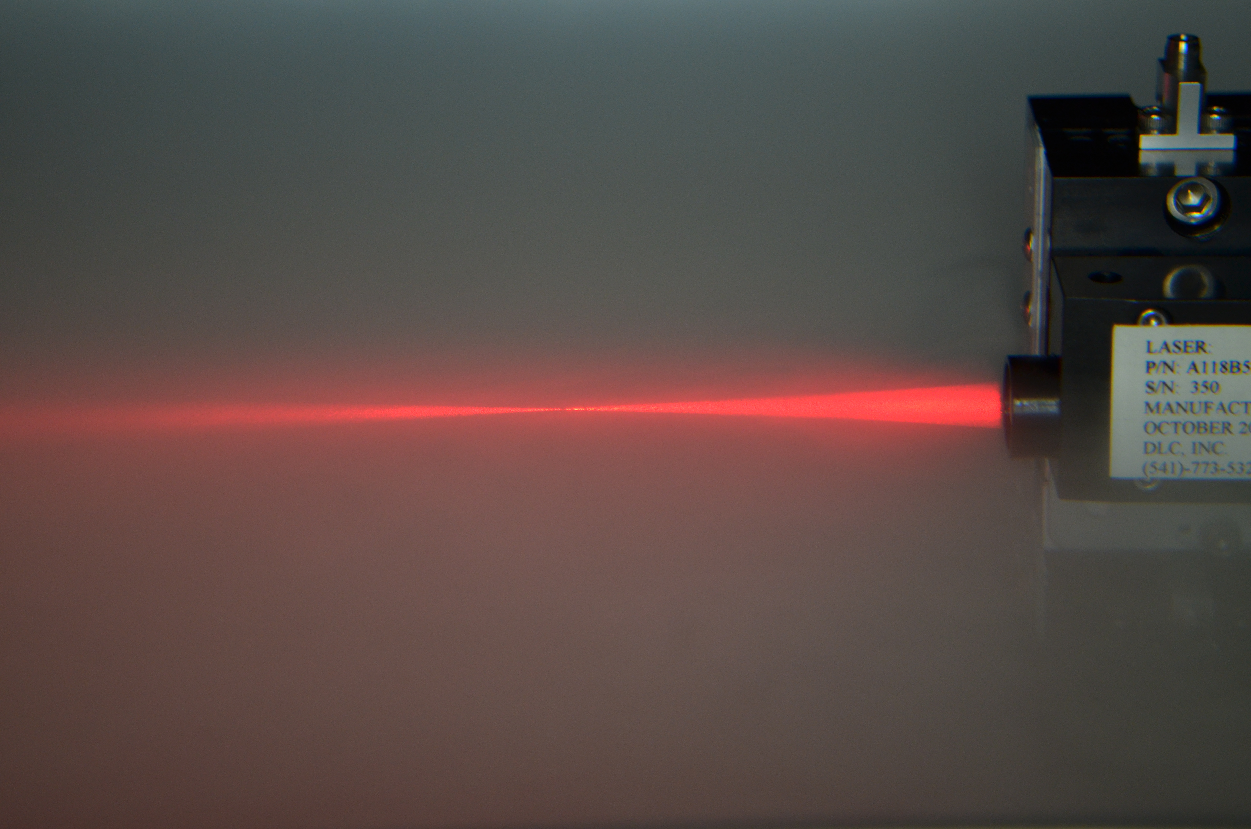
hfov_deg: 24.7
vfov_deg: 16.5
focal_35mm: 82
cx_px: 626
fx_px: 2861
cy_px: 414
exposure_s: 1/320
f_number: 5.6
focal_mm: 55
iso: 500
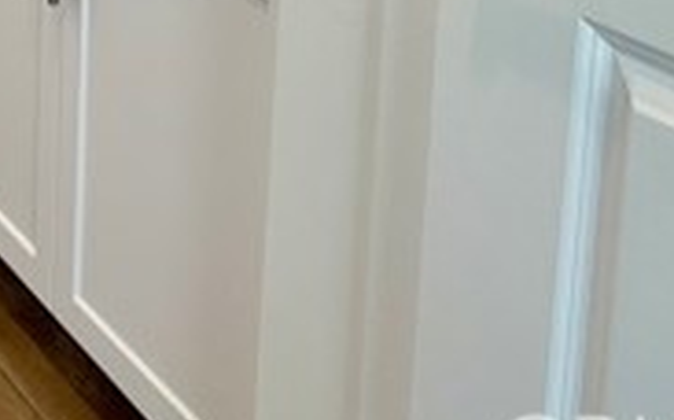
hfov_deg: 20.5
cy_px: -383
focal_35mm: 89
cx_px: -284
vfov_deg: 13.0
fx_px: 1633
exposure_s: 1/134
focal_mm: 6.86
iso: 64
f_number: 1.78
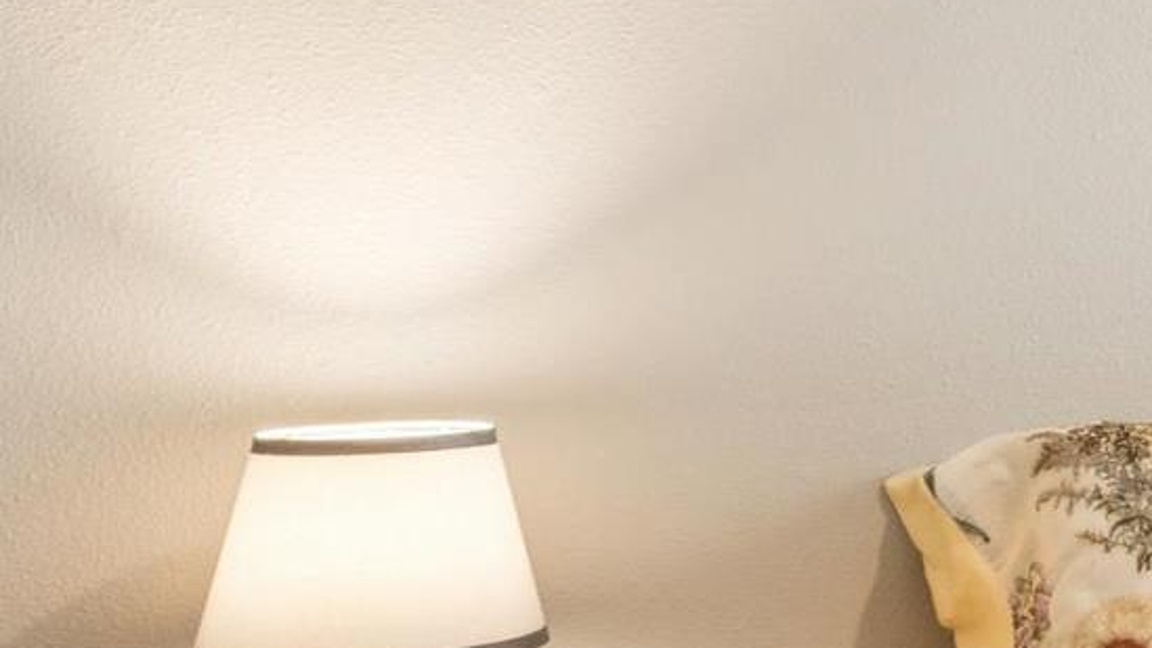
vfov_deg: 13.3
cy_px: 176
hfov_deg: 16.6
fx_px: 2778
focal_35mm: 91
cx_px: 2401
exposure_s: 1/6
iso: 400
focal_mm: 15.5
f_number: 13
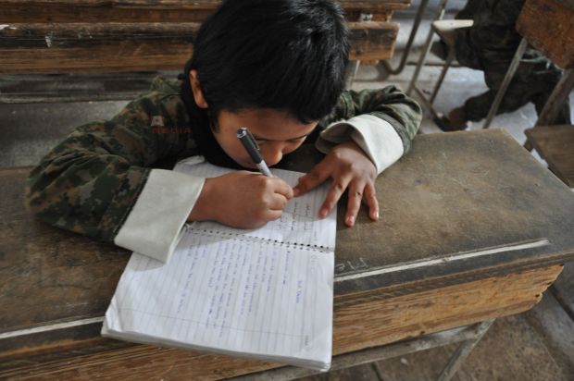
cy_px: 190
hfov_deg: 57.3
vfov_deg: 39.9
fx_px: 526
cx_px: 287
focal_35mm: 33
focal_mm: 22
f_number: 3.8
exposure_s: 1/10
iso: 800
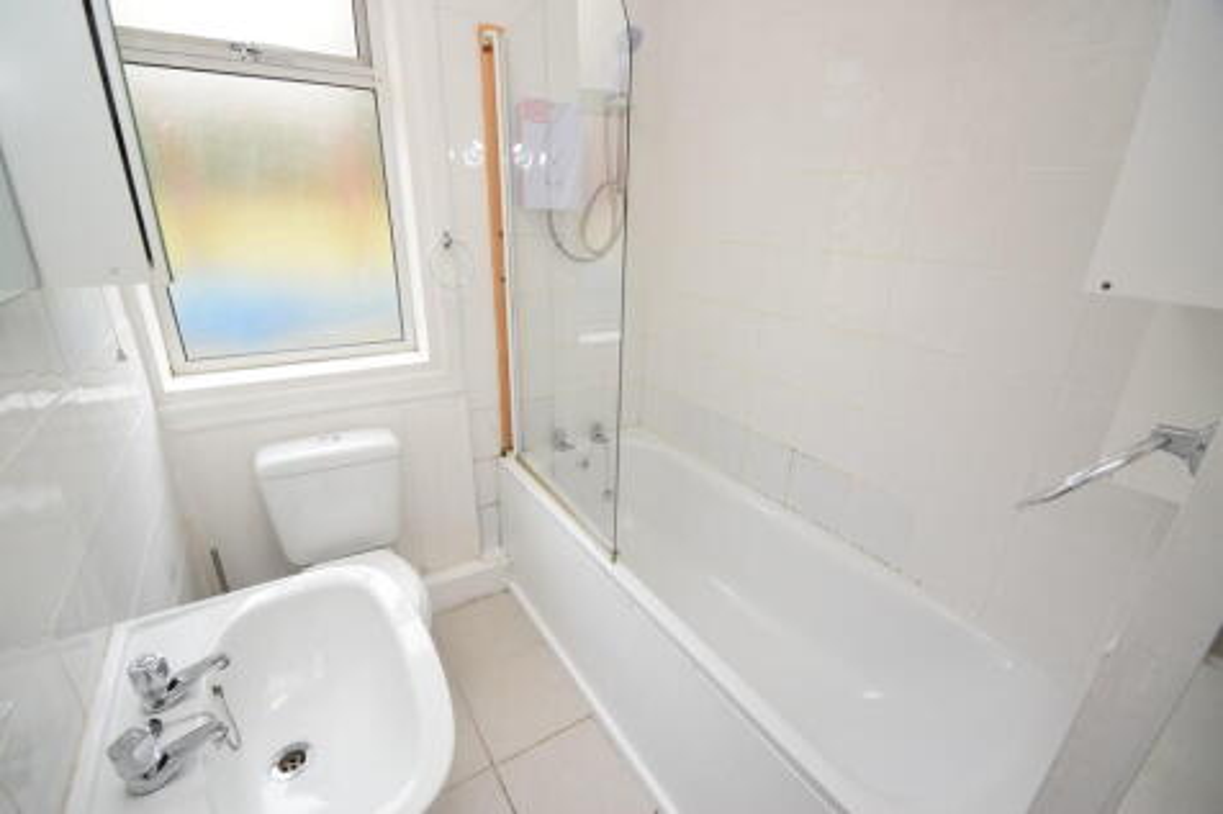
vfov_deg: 77.3
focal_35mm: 15
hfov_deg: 100.4
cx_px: 612
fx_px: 509
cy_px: 407
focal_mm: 10
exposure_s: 1/125
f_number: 5.6
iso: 500
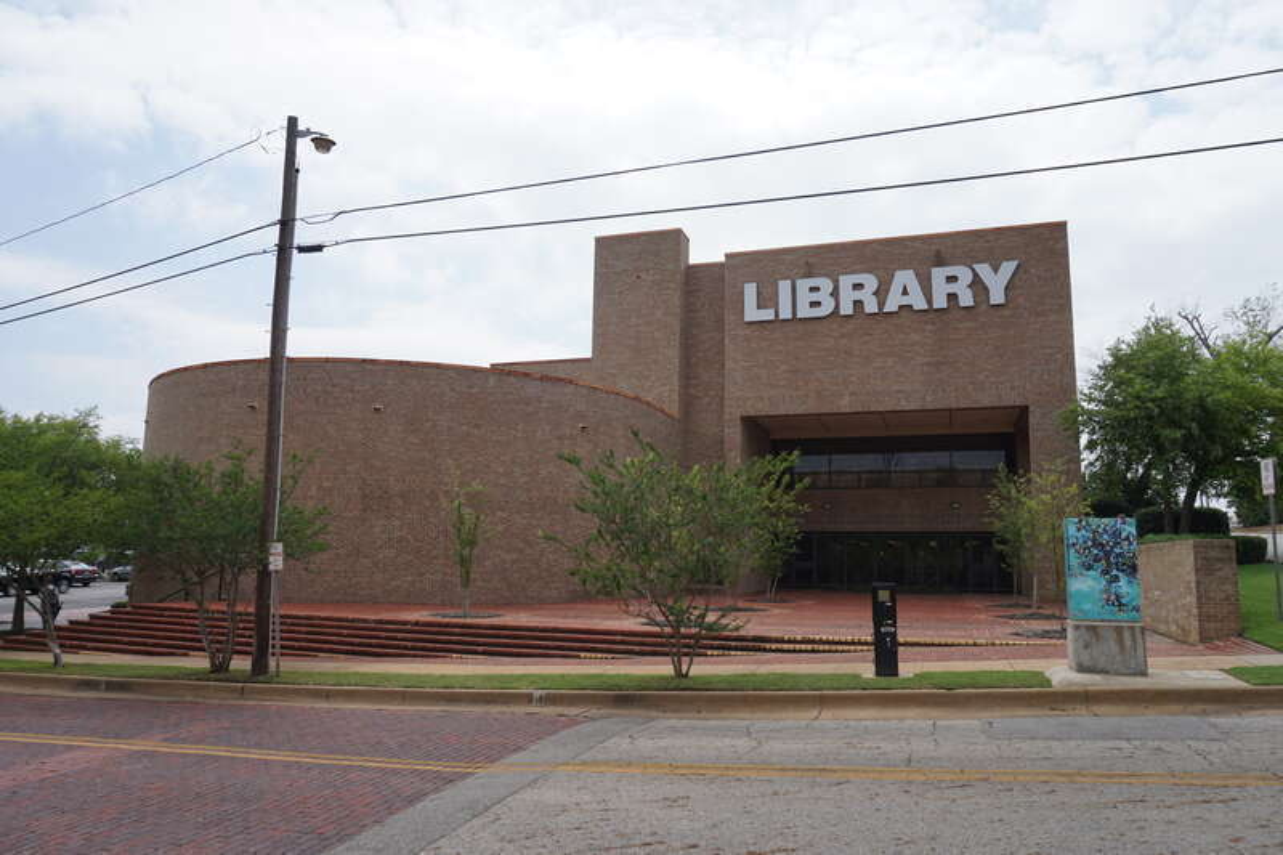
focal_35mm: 24
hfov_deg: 73.8
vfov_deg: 53.1
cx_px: 642
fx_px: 855
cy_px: 428
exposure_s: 1/200
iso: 100
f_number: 9
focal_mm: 16
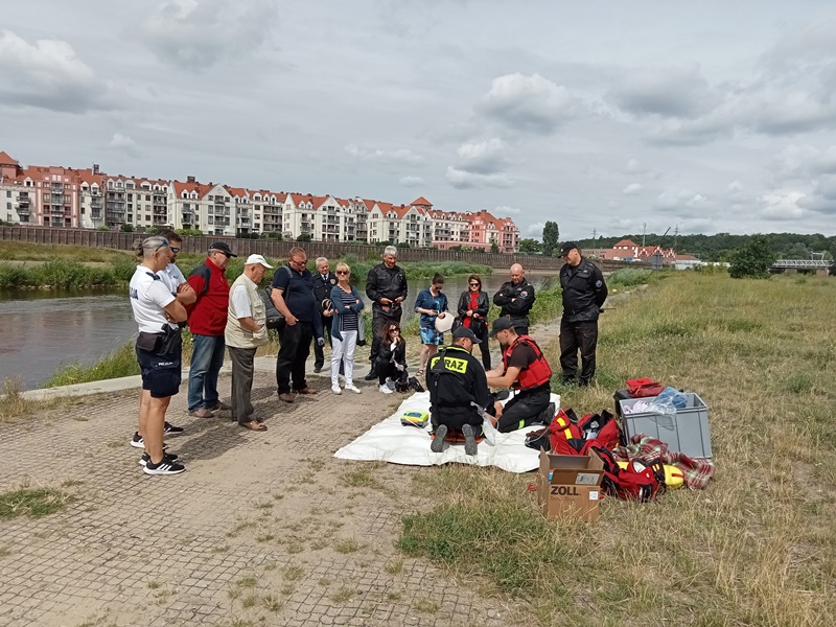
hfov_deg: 63.4
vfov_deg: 49.7
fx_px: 676
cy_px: 314
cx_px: 418
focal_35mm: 28
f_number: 2.2
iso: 100
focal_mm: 3.46
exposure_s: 1/1901
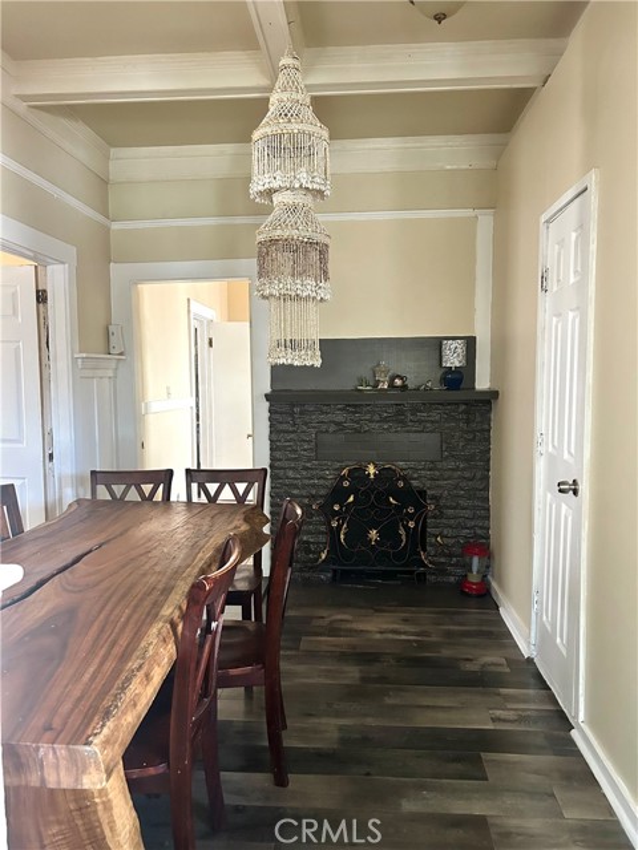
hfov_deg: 53.1
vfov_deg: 67.3
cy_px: 425
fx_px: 639
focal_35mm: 26
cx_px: 319
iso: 500
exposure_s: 1/60
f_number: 1.5
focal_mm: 5.7
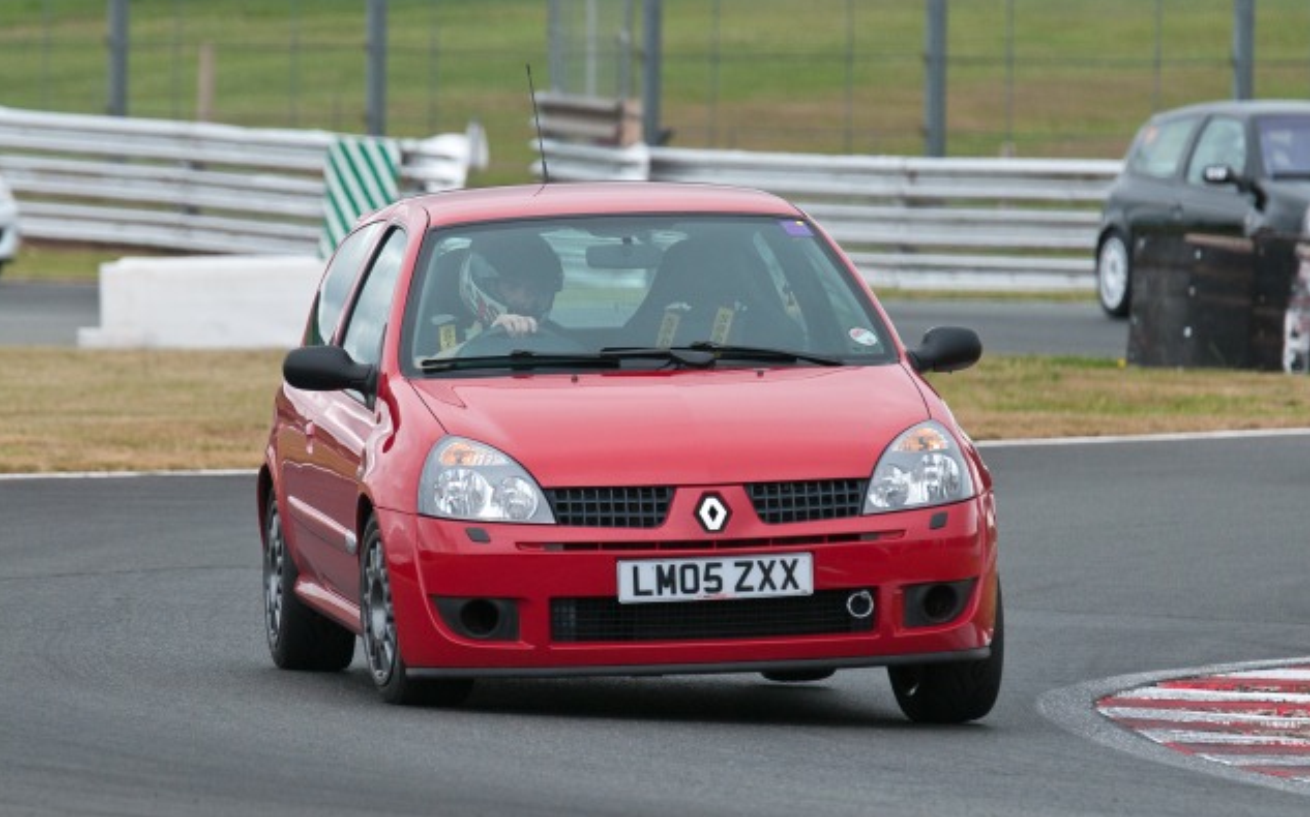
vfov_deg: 3.1
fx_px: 14881
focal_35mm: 417
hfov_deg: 5.0
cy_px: 400
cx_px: 654
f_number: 5.6
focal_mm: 270
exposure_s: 1/1250
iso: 800
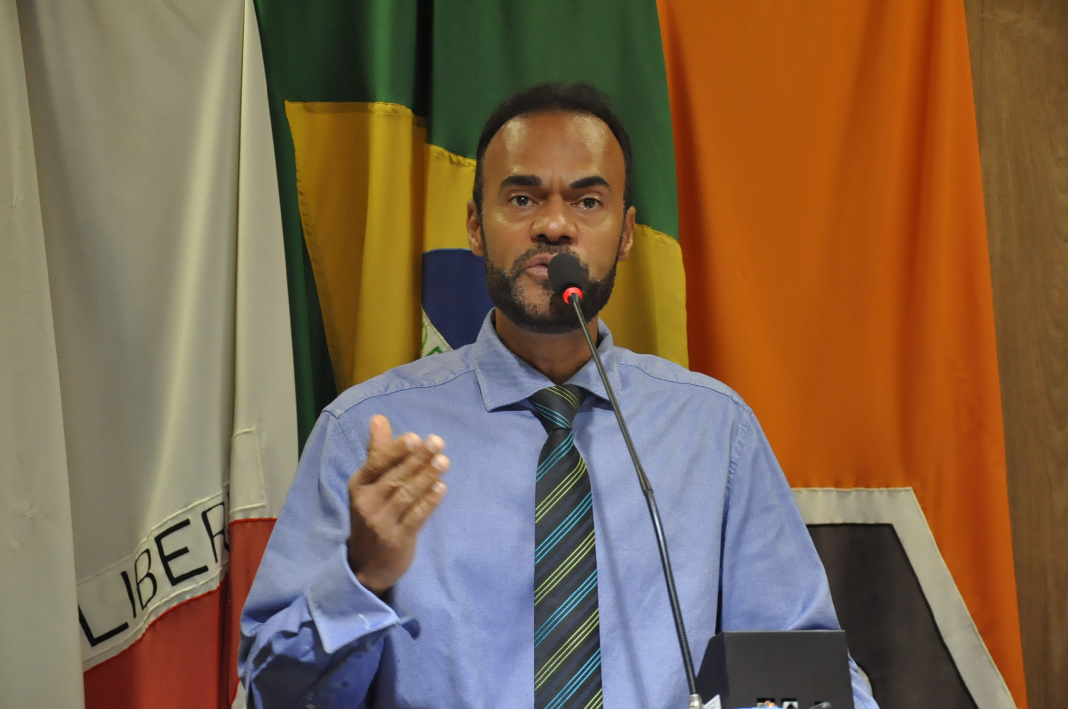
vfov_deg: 13.0
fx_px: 3111
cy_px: 354
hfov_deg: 19.5
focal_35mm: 105
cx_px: 534
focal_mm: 70
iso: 2000
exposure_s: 1/100
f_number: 5.3
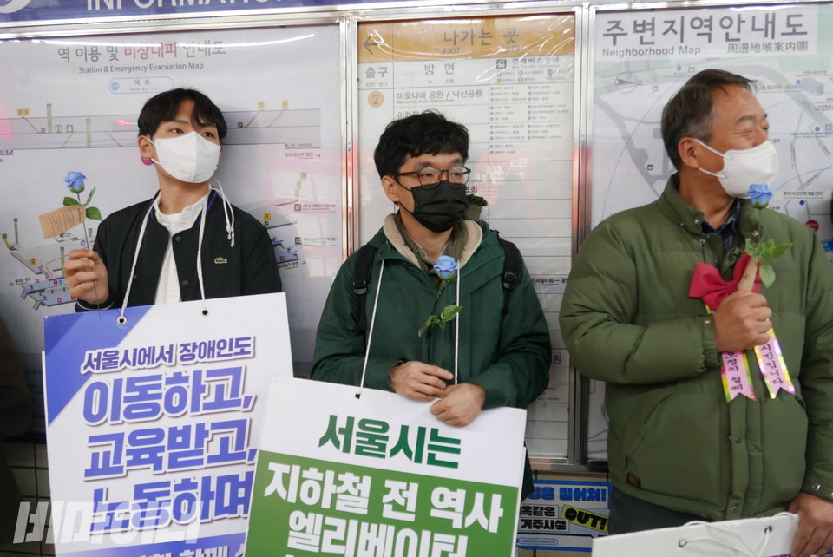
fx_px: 672
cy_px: 278
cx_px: 416
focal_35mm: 29
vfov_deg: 45.0
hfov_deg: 63.6
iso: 400
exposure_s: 1/80
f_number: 2.1
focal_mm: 13
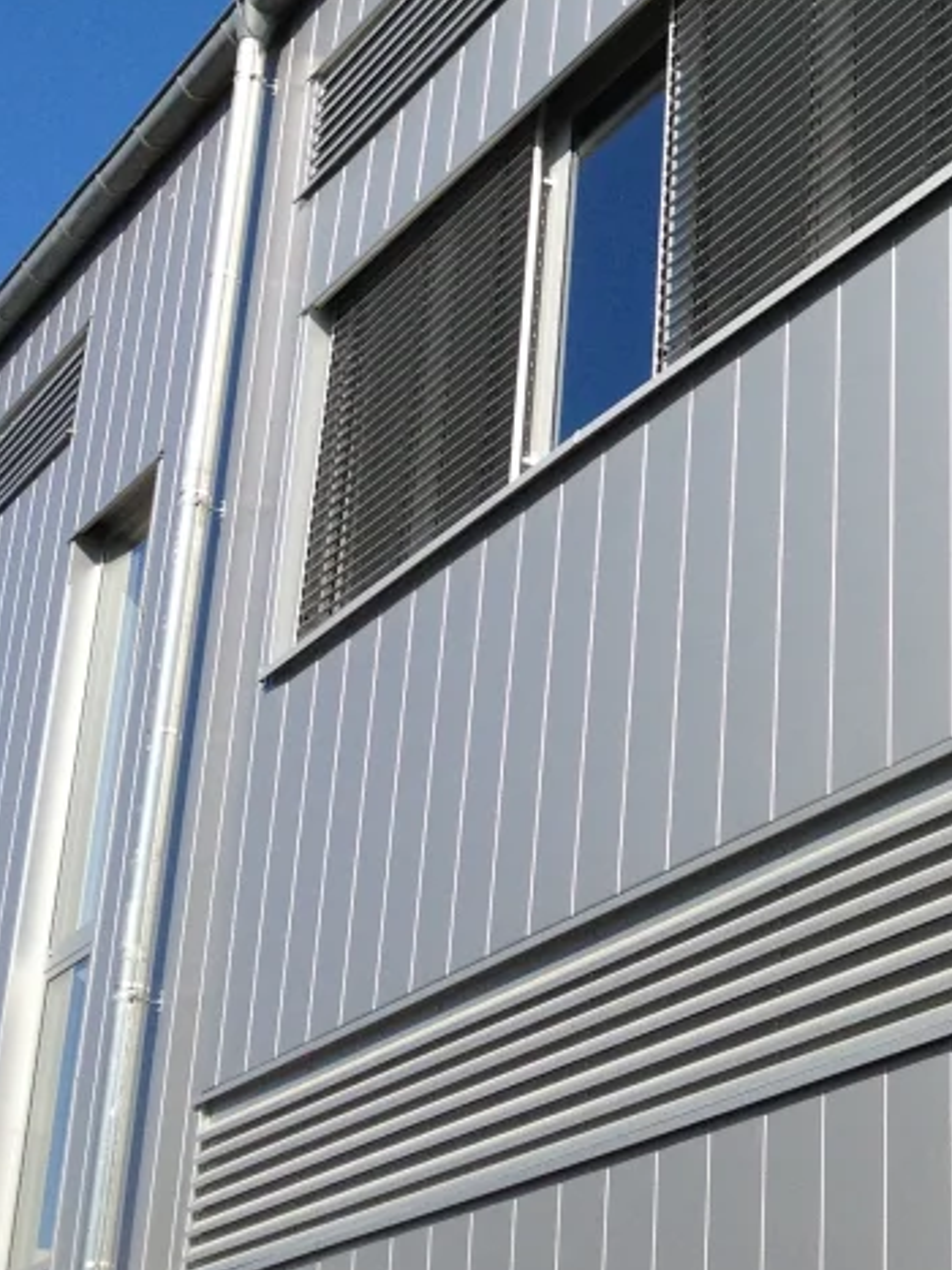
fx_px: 3302
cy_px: 27
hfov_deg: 15.9
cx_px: 1047
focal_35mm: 90
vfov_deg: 21.1
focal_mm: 4.28
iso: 64
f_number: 2.4
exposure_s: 1/1453
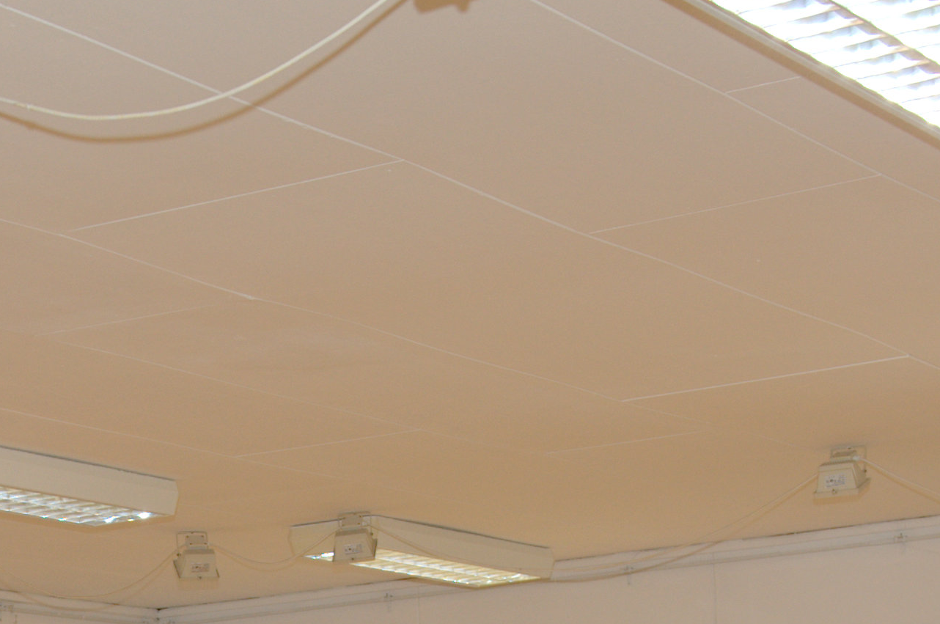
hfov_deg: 17.1
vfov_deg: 11.2
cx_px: 12
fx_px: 3051
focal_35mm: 117
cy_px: 967
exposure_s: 1/60
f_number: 5
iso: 400
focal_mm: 35
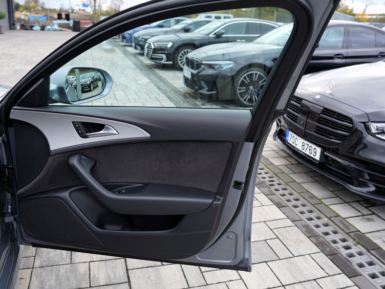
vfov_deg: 46.7
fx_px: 334
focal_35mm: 30
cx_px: 188
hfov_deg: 60.0
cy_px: 130
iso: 100
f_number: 4
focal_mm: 24
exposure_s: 1/60
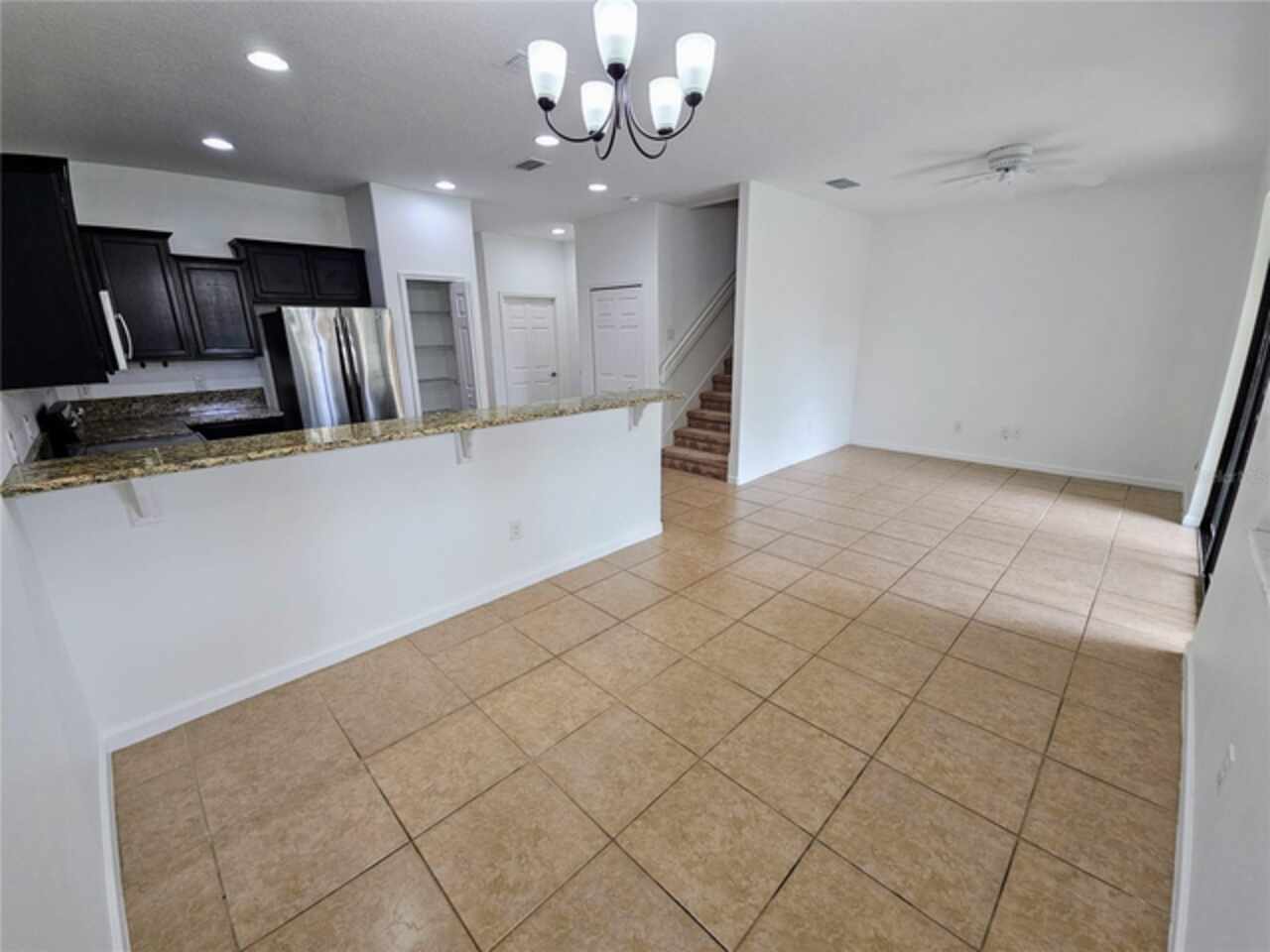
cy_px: 476
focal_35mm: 13
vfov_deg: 89.9
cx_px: 635
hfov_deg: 106.2
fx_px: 477
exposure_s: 1/60
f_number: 2.2
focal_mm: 2.2
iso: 125
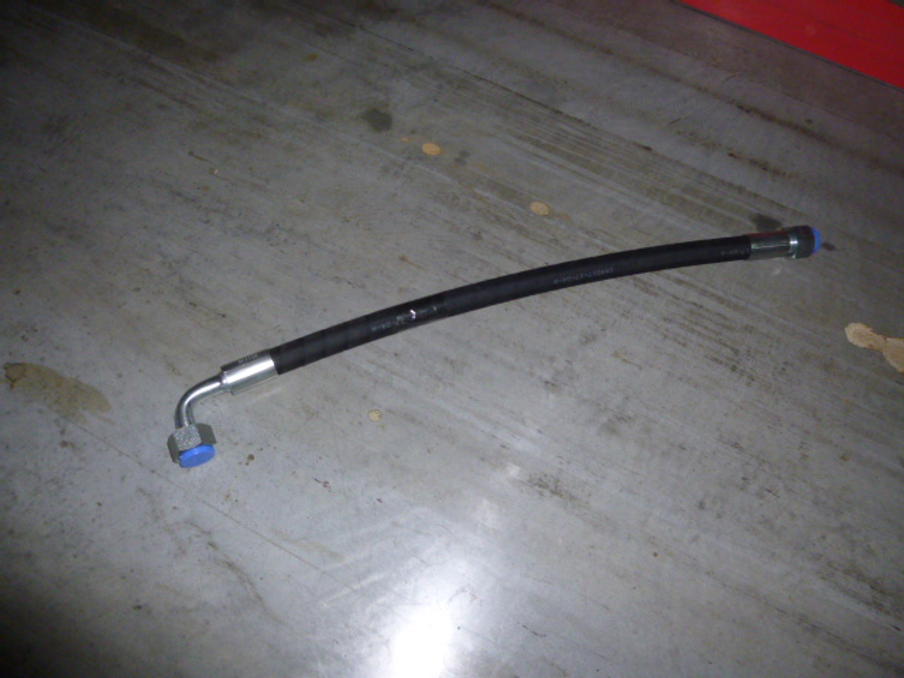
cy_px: 339
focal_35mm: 25
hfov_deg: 69.4
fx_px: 653
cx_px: 452
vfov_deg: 54.9
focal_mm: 4.5
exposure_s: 1/125
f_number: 3.1
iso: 200
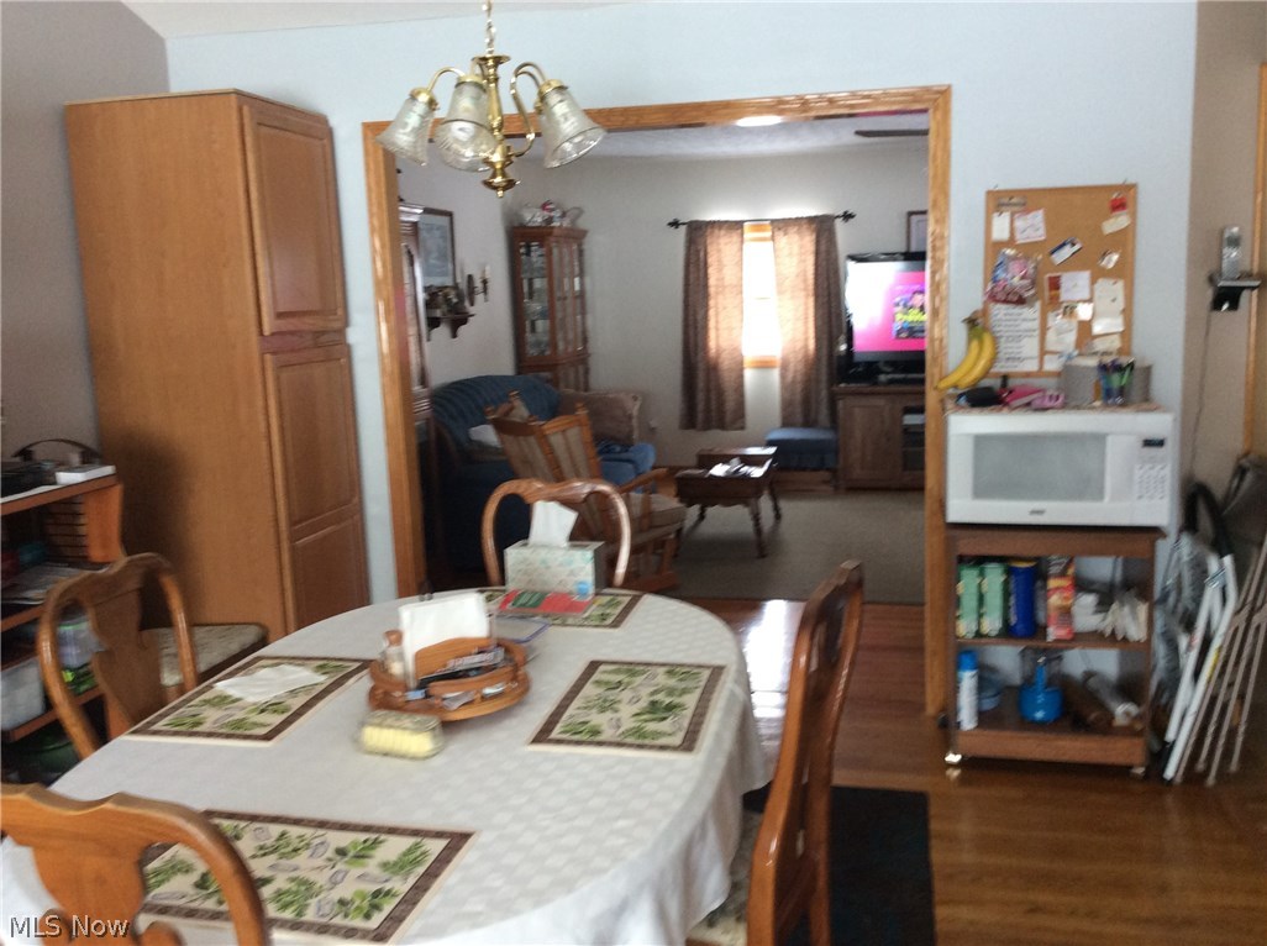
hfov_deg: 56.9
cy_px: 473
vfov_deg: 44.0
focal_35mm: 32
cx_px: 634
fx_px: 1169
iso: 80
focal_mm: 3.3
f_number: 2.4
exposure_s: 1/24
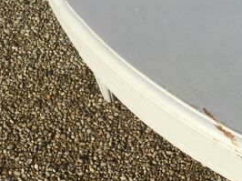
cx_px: 173
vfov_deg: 20.9
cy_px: 128
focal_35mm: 70
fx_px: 489
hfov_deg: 27.5
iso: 25
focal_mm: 3.3
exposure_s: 1/1698
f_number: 2.4
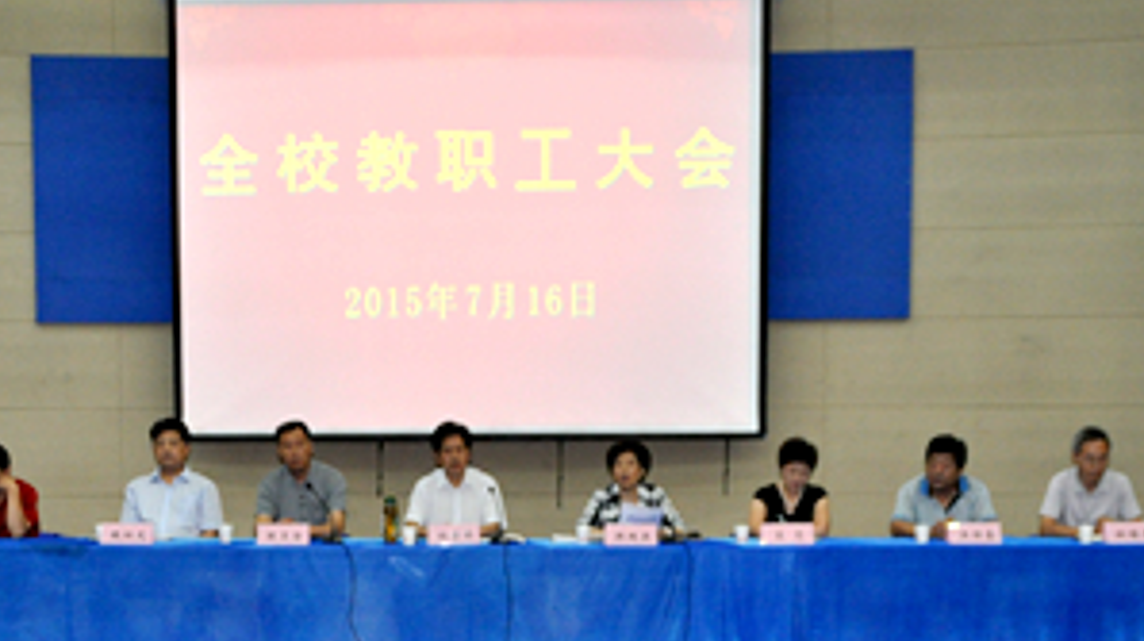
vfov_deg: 17.9
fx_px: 1997
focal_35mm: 66
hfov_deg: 31.8
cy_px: 606
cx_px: 426
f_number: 3.8
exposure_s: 1/60
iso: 800
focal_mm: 25
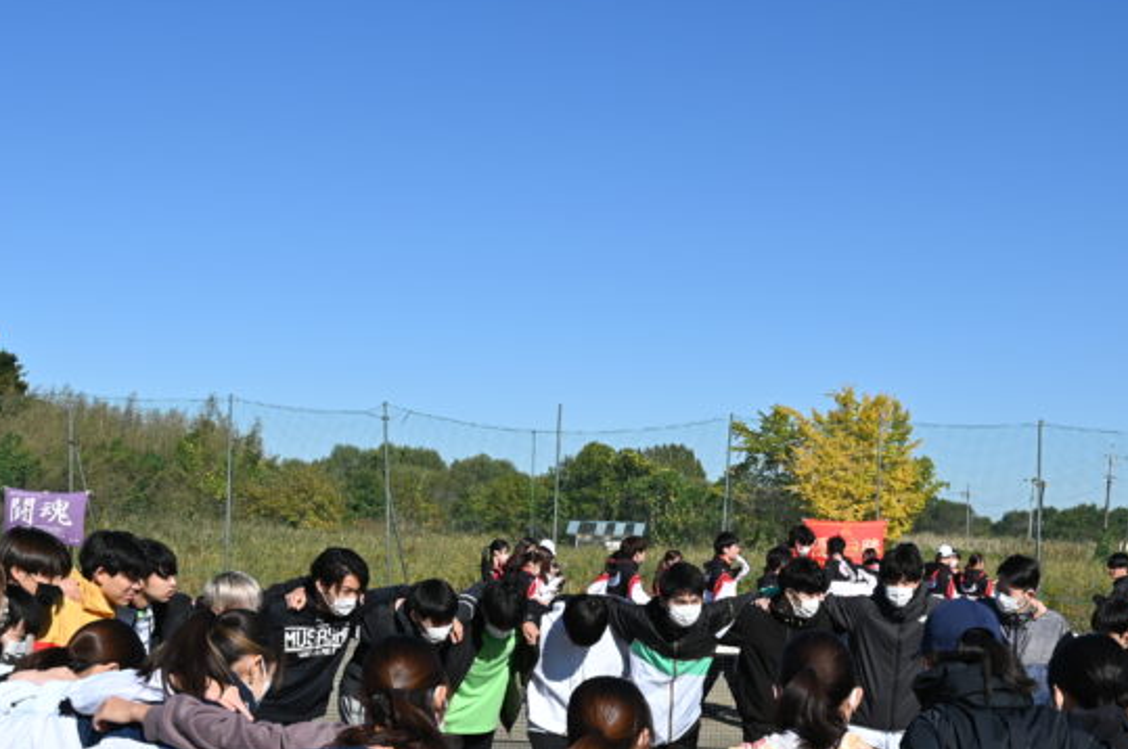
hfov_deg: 34.6
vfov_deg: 23.2
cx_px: 783
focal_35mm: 57
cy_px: 648
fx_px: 1784
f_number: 8
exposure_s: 1/400
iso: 100
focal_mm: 30
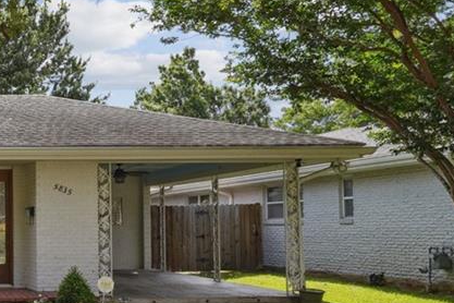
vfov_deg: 25.1
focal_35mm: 54
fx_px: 681
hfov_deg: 30.9
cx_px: -97
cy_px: 140
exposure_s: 1/640
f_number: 11
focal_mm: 22
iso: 800
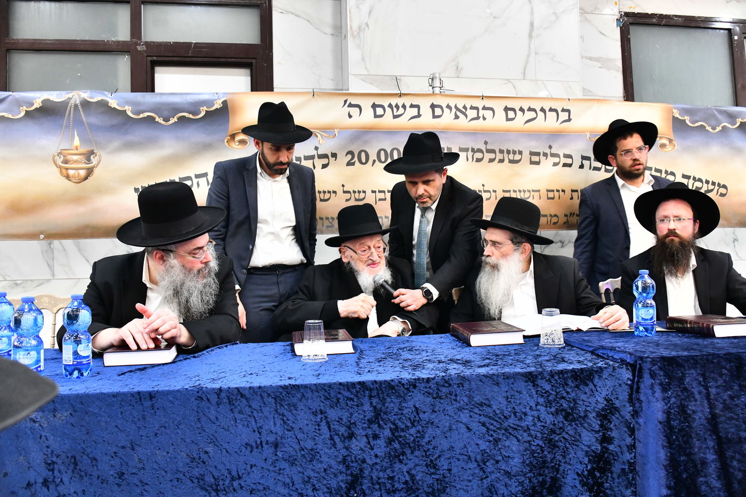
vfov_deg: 46.4
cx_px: 373
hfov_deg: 65.5
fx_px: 580
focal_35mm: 28
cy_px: 248
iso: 4000
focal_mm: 28
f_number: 5.6
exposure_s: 1/60
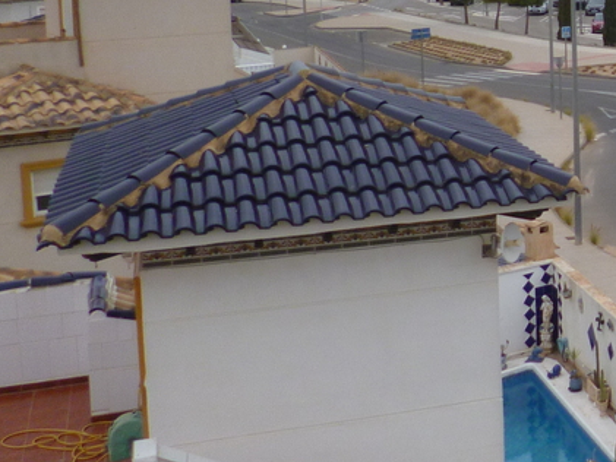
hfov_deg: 22.8
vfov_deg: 19.7
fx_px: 1299
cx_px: 869
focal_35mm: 73
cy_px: 22
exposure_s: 1/800
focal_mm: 4.3
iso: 100
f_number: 2.5
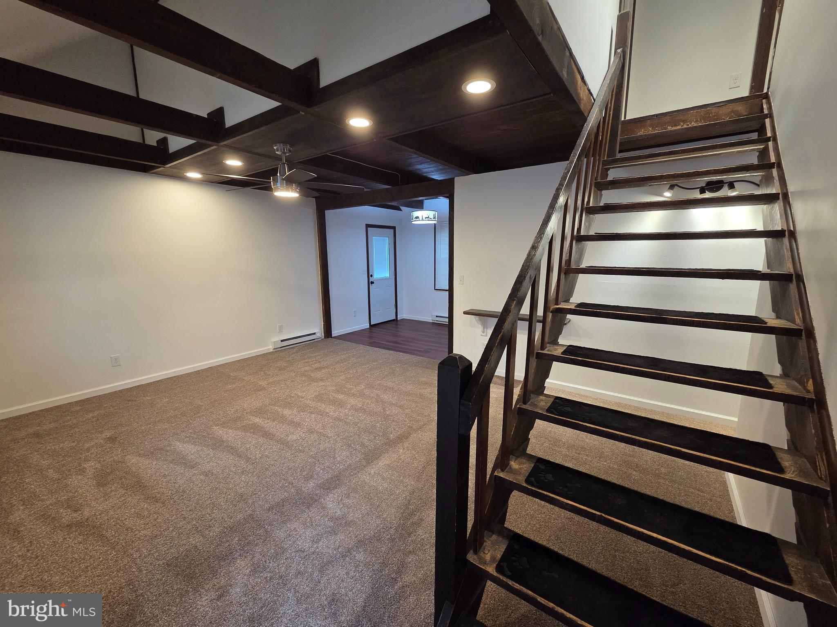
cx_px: 418
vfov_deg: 89.9
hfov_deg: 106.2
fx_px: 314
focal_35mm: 13
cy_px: 314
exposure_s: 1/60
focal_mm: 2.2
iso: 250
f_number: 2.2
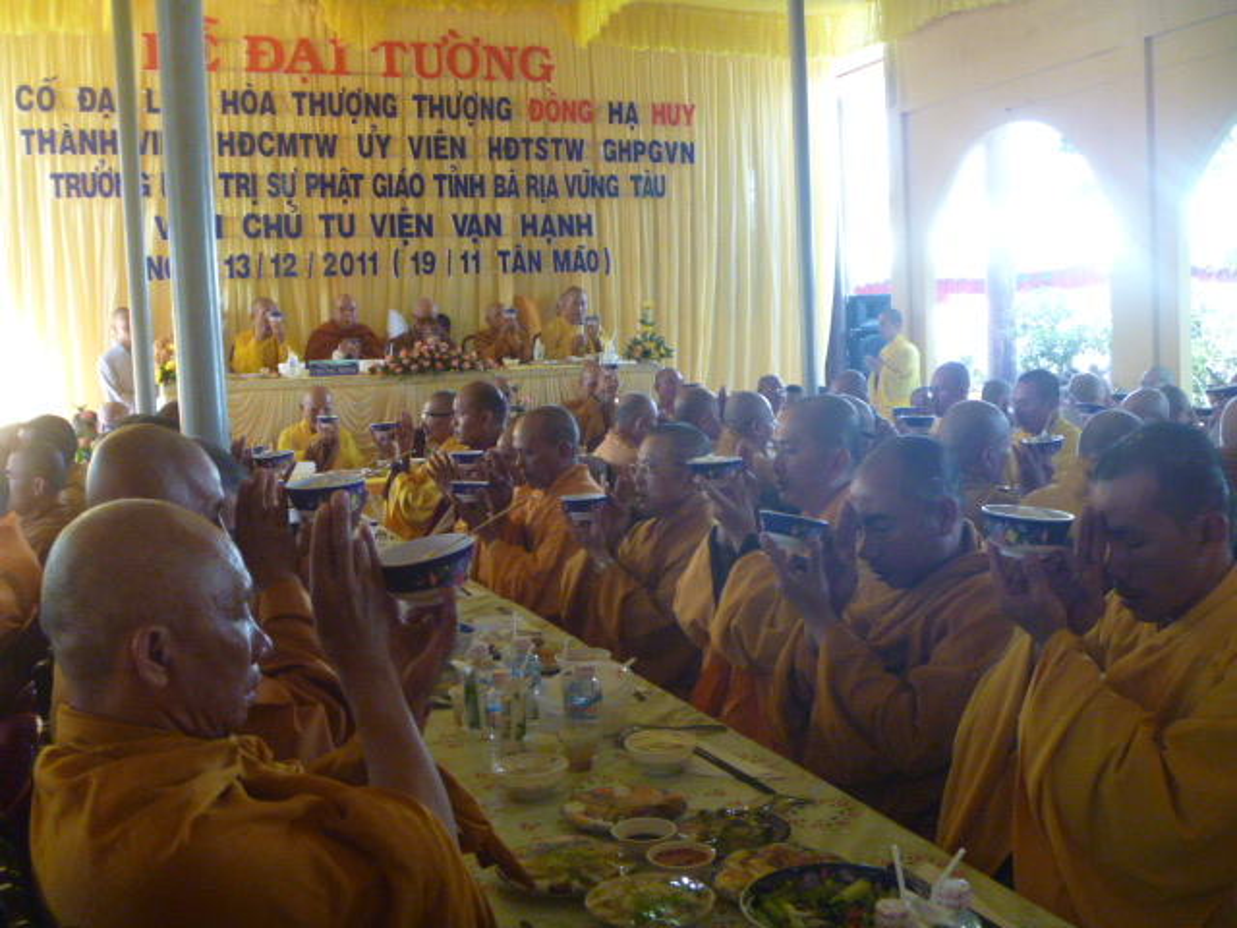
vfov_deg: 40.7
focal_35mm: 35
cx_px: 618
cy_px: 464
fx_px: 1251
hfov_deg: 52.6
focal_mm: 6.3
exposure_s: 1/30
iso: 320
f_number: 3.5
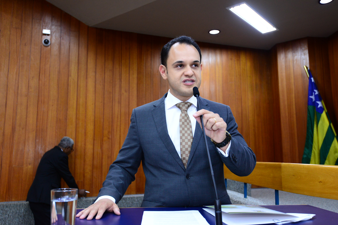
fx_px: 329
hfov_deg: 54.4
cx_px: 169
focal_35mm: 35
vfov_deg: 37.9
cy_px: 112
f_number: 4
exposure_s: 1/80
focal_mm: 35
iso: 2500
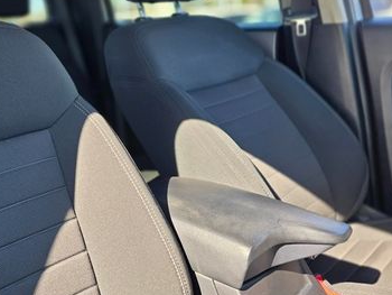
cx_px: 38
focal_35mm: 42
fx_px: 476
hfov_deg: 41.2
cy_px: 92
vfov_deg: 34.0
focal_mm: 6.3
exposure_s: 1/180
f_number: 1.7
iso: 40
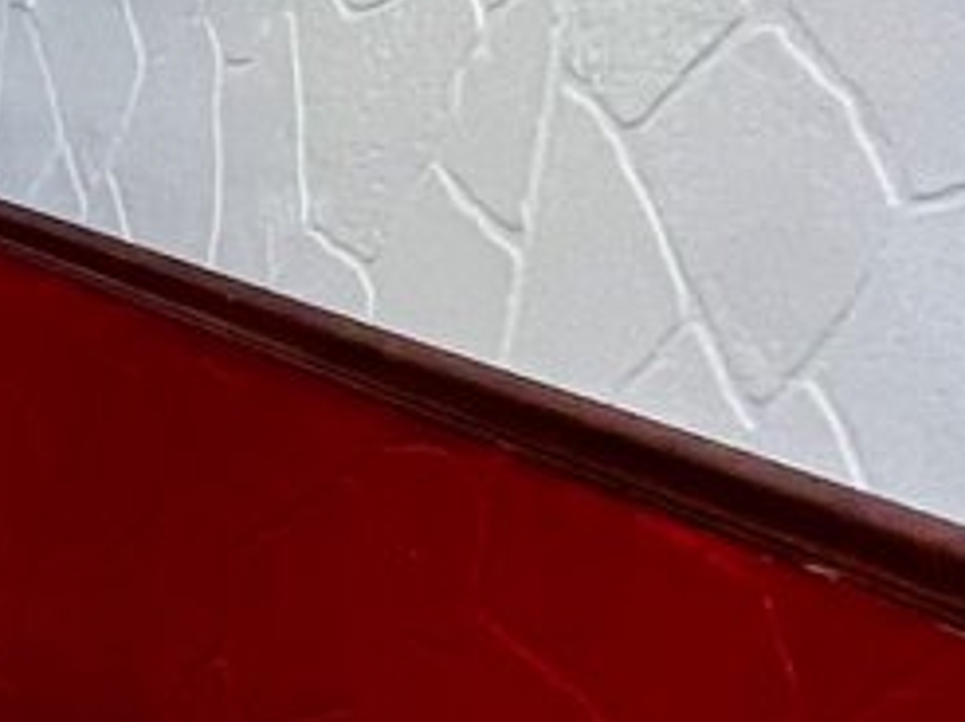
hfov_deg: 12.1
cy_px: 261
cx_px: -1824
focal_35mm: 80
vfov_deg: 18.4
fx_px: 2228
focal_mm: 1.57
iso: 200
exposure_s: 1/60
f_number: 1.8
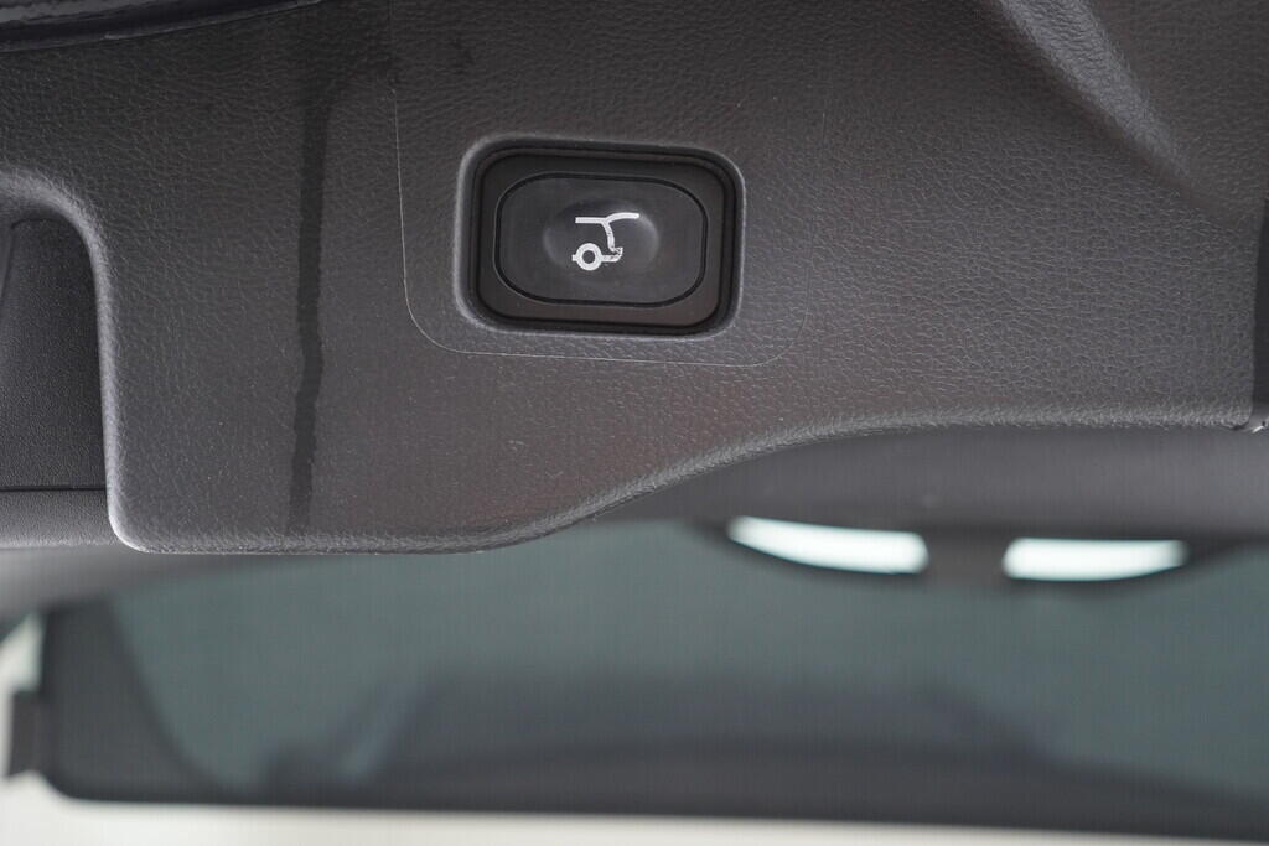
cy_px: 423
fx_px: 1269
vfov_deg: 36.9
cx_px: 634
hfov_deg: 53.1
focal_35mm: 36
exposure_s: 1/40
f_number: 2.8
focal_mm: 24
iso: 640
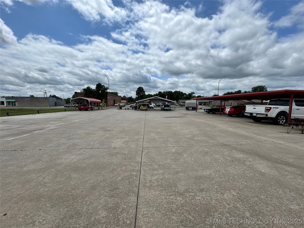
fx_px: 123
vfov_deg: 85.7
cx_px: 152
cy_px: 114
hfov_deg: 102.1
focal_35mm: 14
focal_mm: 2.22
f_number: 2.2
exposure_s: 1/2985
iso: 50
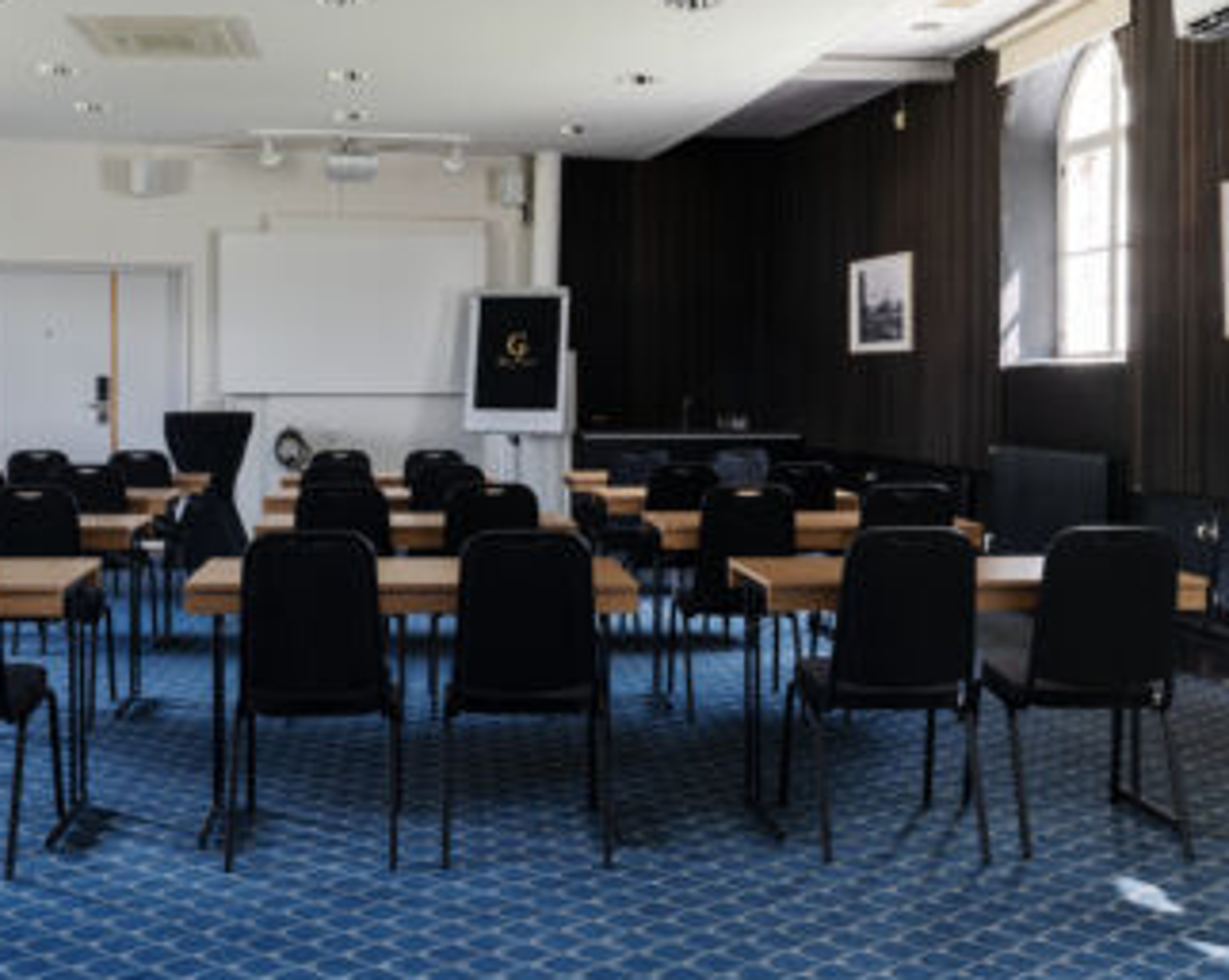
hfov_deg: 49.7
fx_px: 1272
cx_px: 324
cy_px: 368
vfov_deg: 41.9
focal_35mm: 35
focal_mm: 24
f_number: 11
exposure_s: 1/2.5
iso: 100
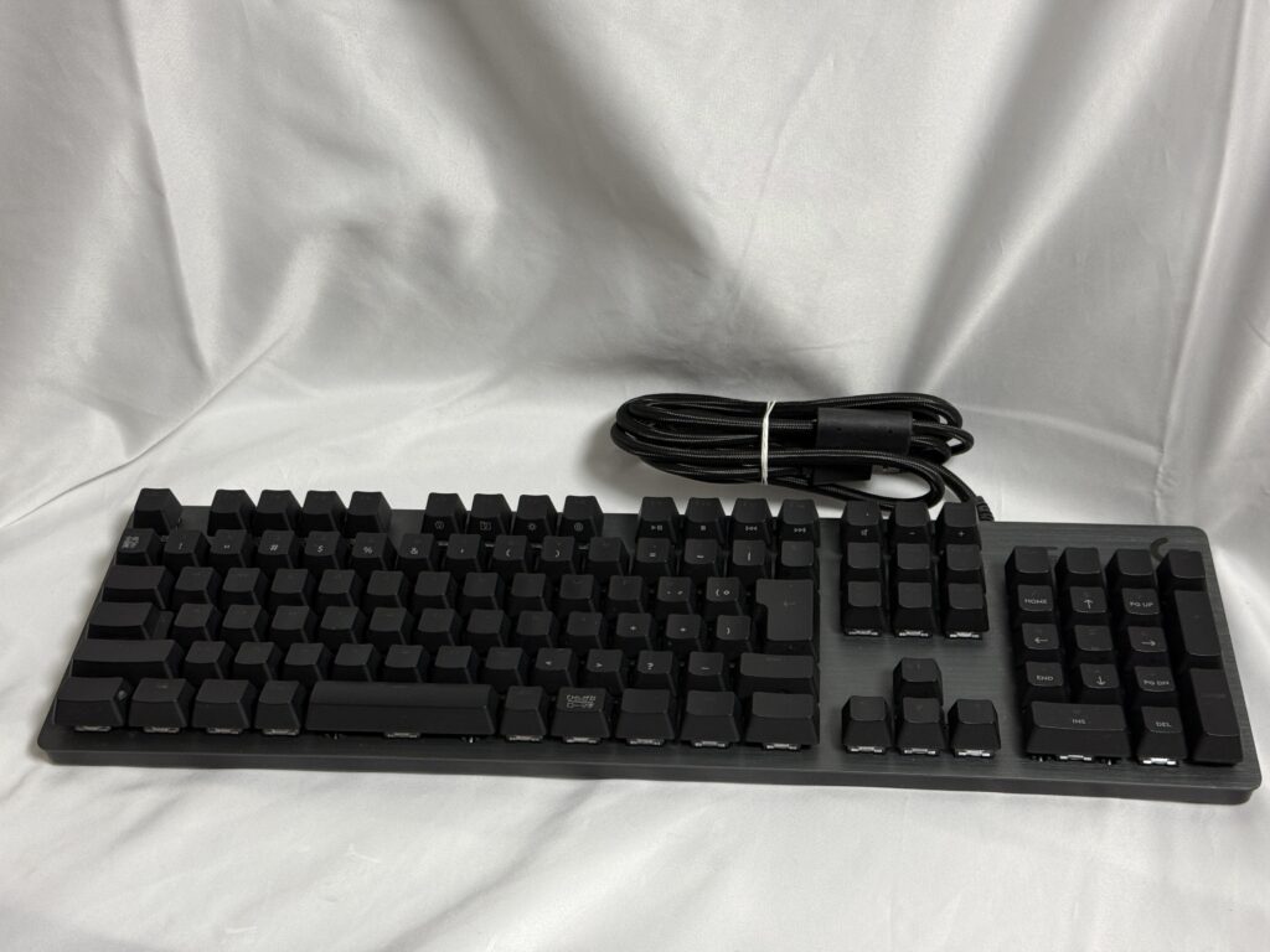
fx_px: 1761
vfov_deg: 30.3
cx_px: 635
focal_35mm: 48
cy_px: 476
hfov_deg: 39.7
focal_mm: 6.76
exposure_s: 1/57
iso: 160
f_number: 1.78
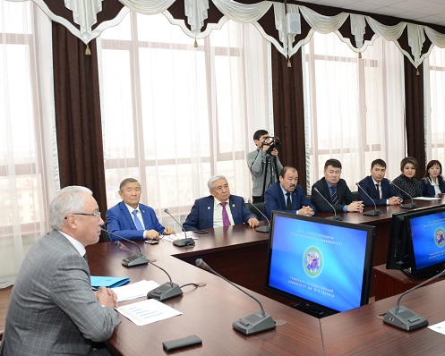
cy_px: 183
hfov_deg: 48.7
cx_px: 270
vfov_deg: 40.2
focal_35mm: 37
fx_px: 487
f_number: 4
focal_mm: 28
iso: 1400
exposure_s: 1/160
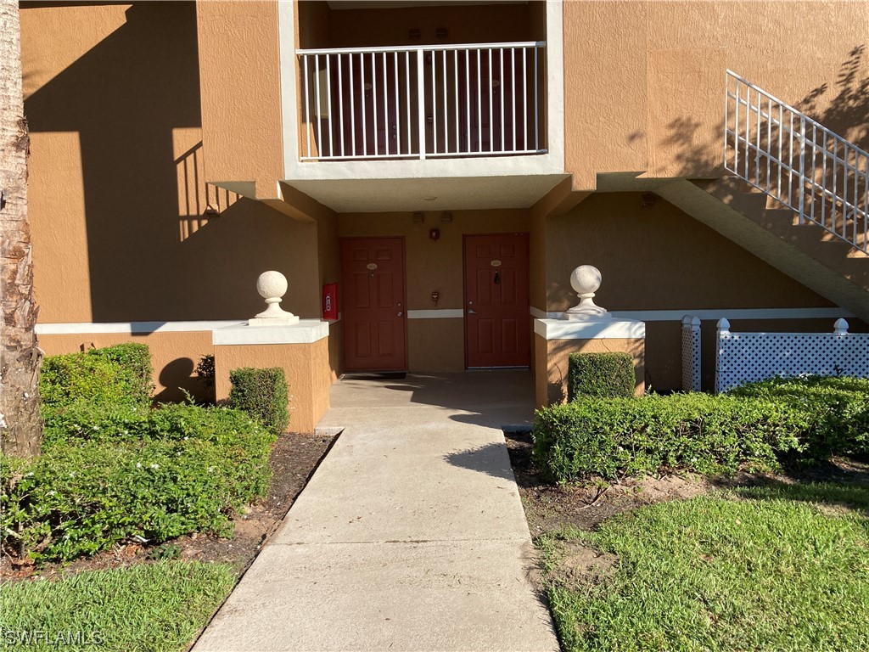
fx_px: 703
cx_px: 434
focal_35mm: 28
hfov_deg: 63.4
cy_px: 326
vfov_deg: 49.7
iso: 20
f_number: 1.8
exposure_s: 1/1715
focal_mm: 3.99
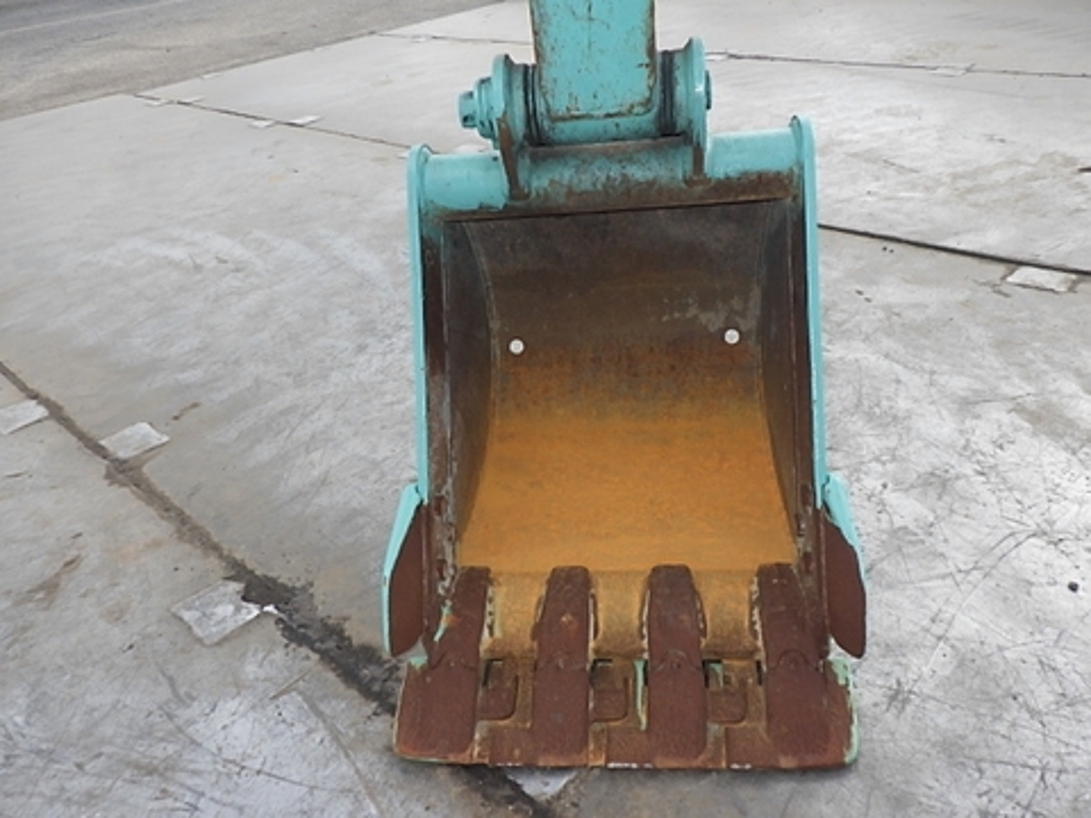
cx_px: 546
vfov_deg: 49.7
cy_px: 409
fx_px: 882
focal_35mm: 28
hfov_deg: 63.4
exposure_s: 1/320
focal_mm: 5
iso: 125
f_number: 4.2
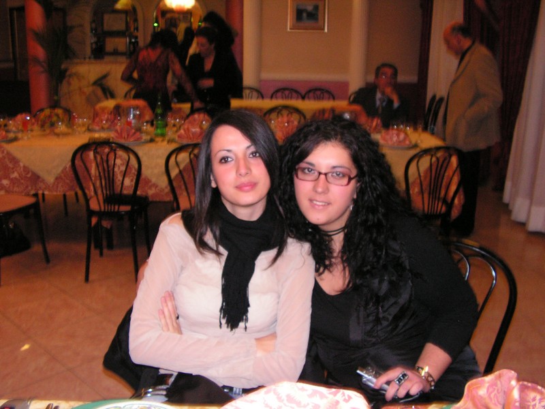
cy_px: 204
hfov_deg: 51.4
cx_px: 272
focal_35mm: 36
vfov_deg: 39.7
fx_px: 567
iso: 200
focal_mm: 6
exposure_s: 1/40
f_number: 3.2
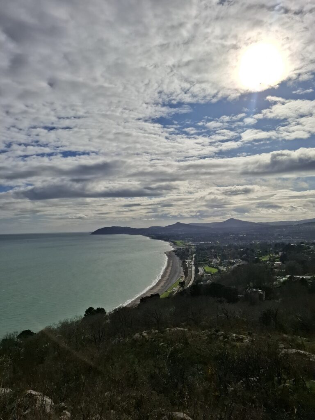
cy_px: 210
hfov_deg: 58.9
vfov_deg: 73.9
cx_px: 158
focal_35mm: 23
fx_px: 279
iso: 50
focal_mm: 5.54
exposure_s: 1/18182
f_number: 1.8
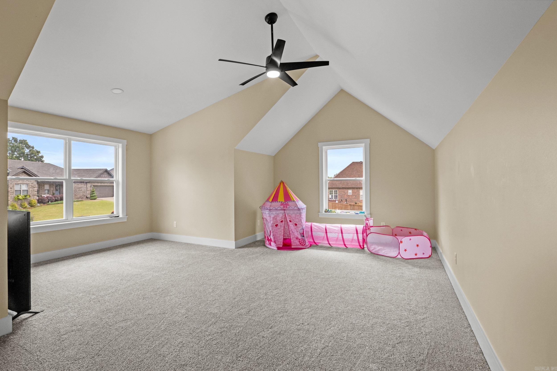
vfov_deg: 70.4
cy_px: 186
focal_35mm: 17
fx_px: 263
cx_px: 278
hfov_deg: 93.3
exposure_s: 1/3
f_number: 7.1
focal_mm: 11
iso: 200
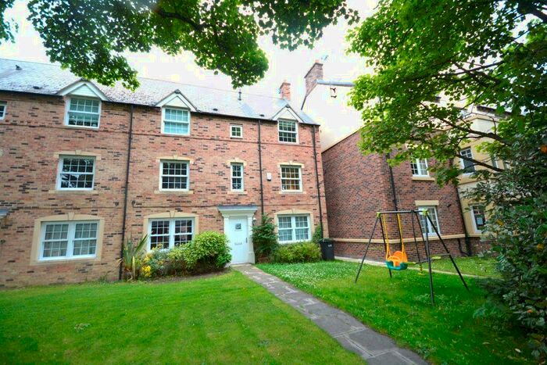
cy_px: 182
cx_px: 274
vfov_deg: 77.4
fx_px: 228
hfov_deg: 100.4
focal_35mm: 15
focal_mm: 10
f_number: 5.6
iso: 250
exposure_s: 1/125
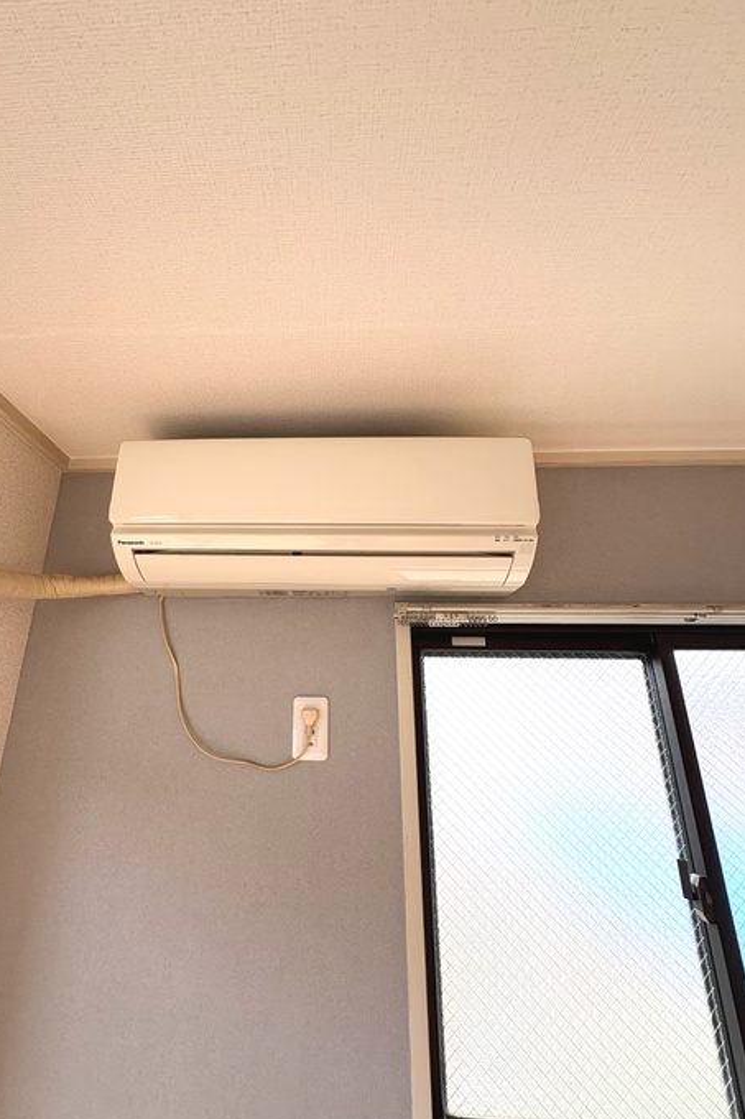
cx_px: 318
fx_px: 466
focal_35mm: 15
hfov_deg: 76.8
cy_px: 573
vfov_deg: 100.4
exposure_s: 1/99
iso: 40
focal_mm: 2.22
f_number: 2.2
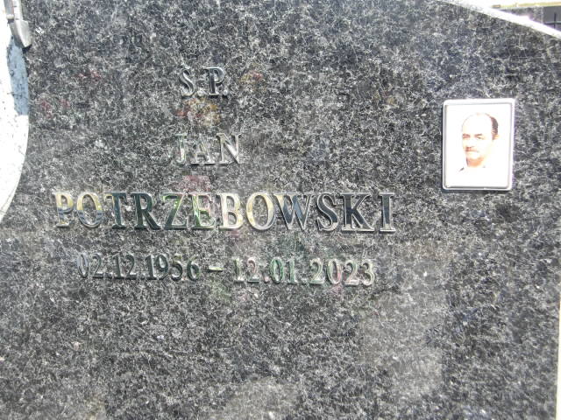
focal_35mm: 42
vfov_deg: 34.3
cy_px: 210
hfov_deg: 44.8
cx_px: 280
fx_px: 681
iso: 100
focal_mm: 7.6
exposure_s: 1/224
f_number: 3.7
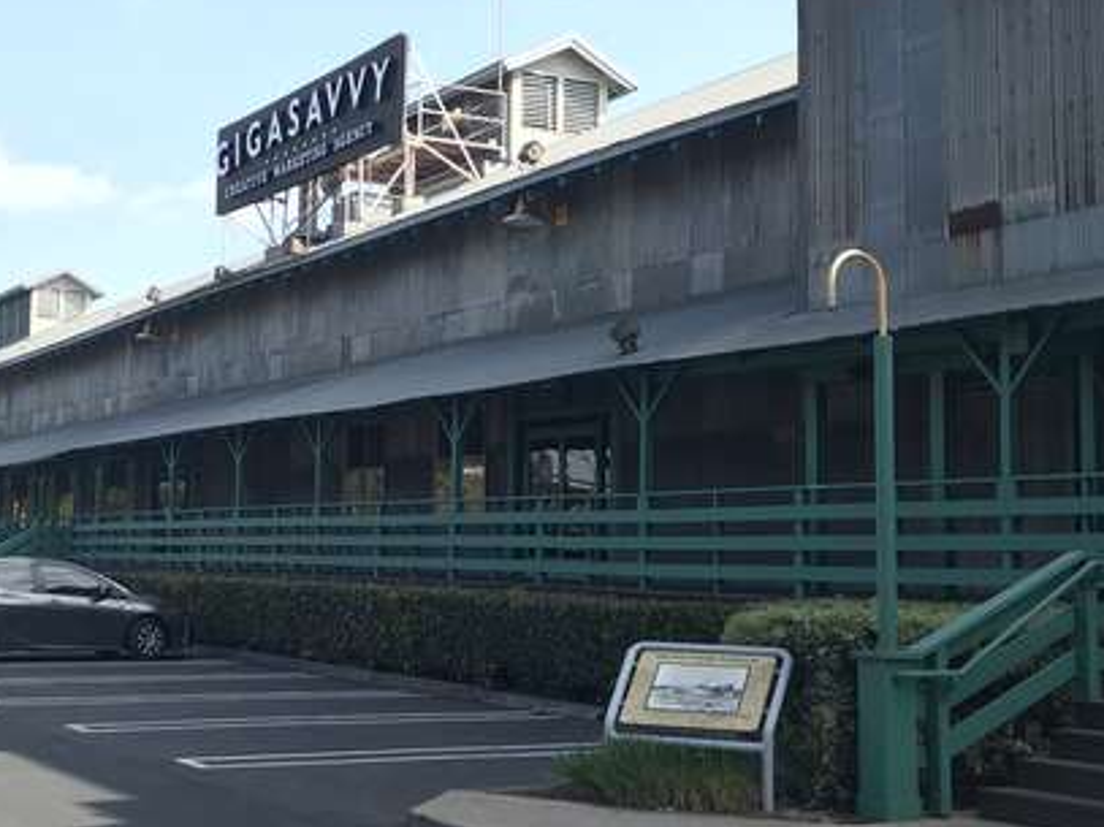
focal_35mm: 55
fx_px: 1754
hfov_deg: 34.3
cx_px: 290
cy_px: 388
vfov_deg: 26.5
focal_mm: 3.99
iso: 20
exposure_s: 1/413
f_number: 1.8
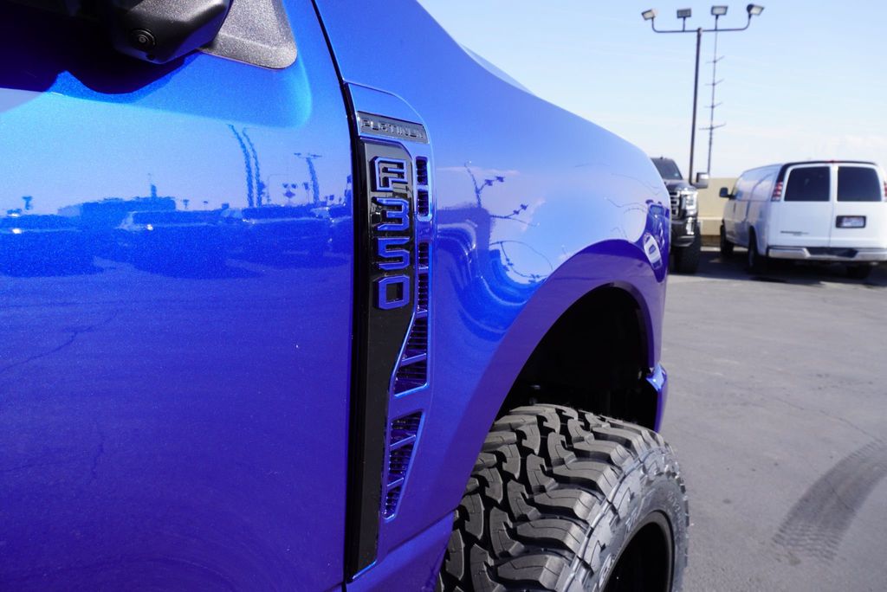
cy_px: 296
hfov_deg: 73.7
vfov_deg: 53.2
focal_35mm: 24
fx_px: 592
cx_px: 444
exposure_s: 1/125
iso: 100
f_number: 8
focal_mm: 16
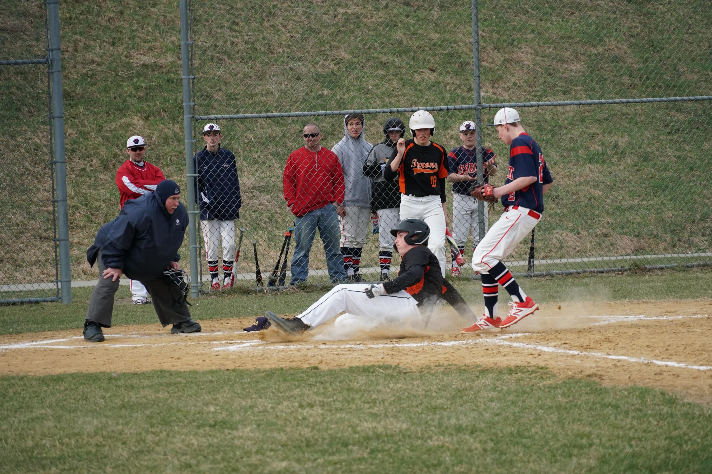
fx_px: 4005
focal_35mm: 202
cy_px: 237
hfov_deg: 10.2
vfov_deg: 6.8
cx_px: 356
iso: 800
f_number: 5.6
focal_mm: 135
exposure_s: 1/2000
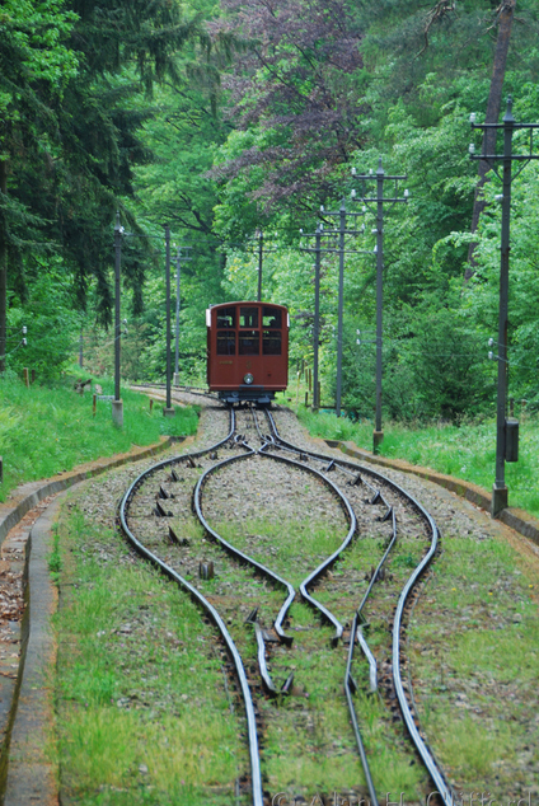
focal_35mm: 224
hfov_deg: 6.2
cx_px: 271
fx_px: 5009
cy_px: 389
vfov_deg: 9.2
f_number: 5.6
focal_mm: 135
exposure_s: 1/40
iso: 100
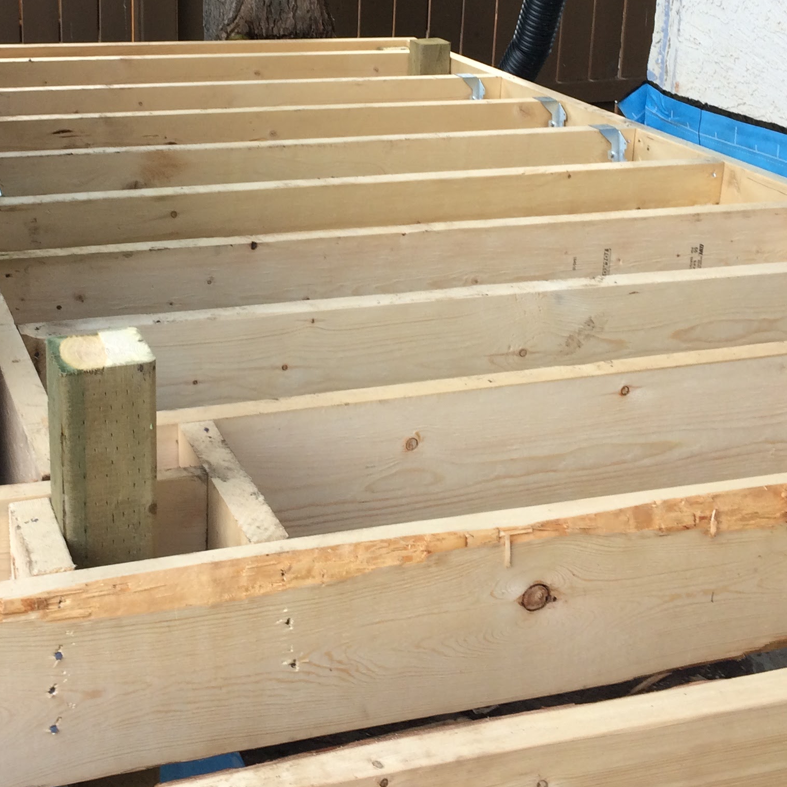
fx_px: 1415
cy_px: 200
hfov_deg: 30.8
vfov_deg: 30.6
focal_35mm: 55
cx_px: 257
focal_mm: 4.15
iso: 32
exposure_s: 1/192
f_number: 2.2
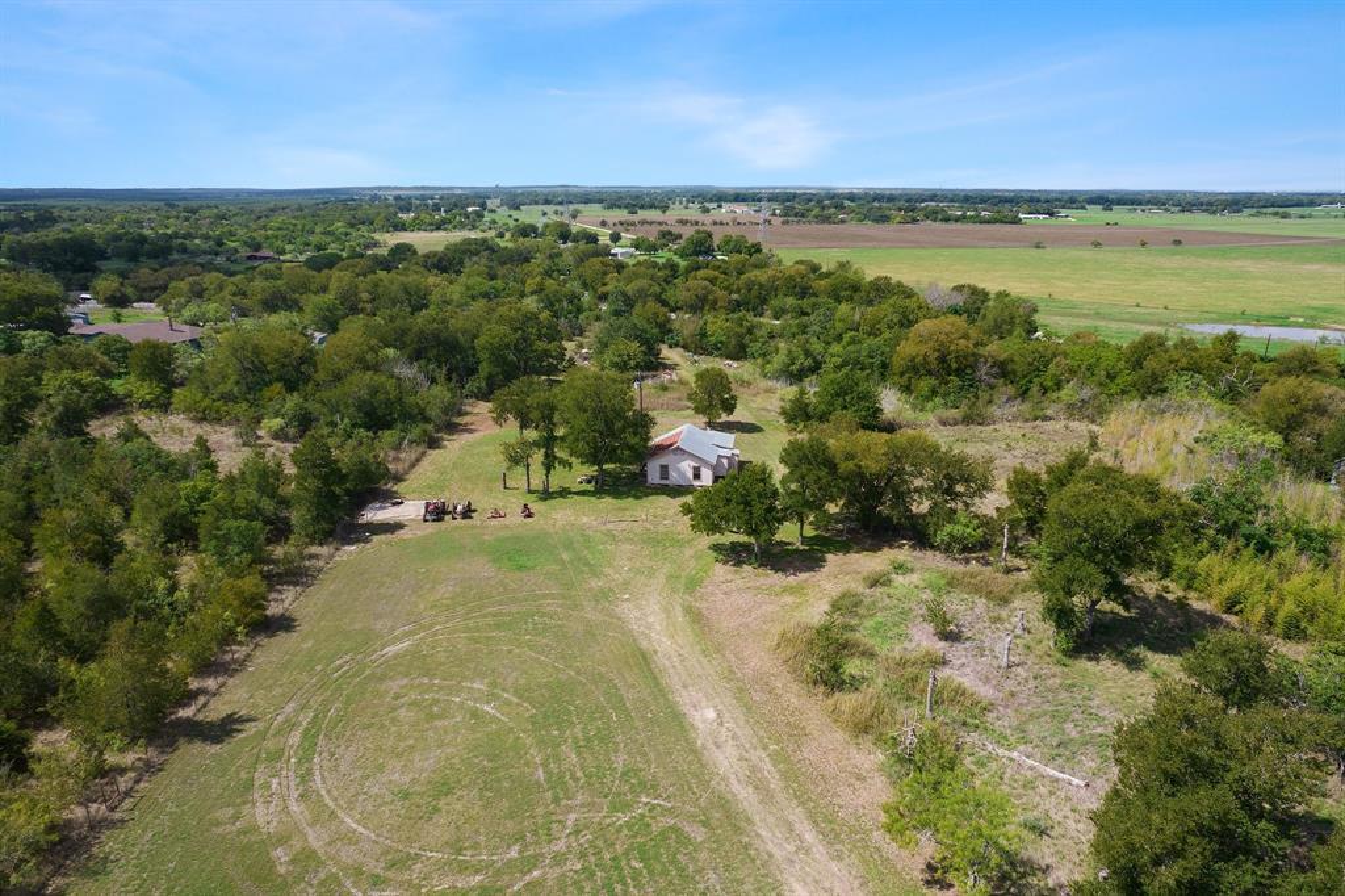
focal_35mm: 22
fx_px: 822
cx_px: 672
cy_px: 448
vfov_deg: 57.2
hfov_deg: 78.6
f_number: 2.8
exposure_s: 1/1250
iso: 110
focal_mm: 8.38
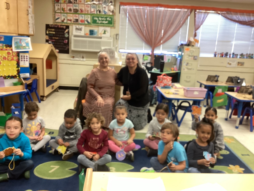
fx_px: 227
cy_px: 96
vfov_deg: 45.4
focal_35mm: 31
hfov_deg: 58.4
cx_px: 127
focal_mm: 3.3
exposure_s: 1/60
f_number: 2.4
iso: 200
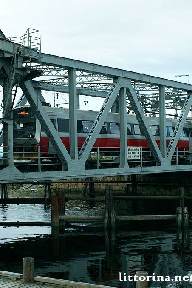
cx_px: 76
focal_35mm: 68
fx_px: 543
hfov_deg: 20.0
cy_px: 144
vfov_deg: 29.6
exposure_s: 1/500
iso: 400
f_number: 6.3
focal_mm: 30
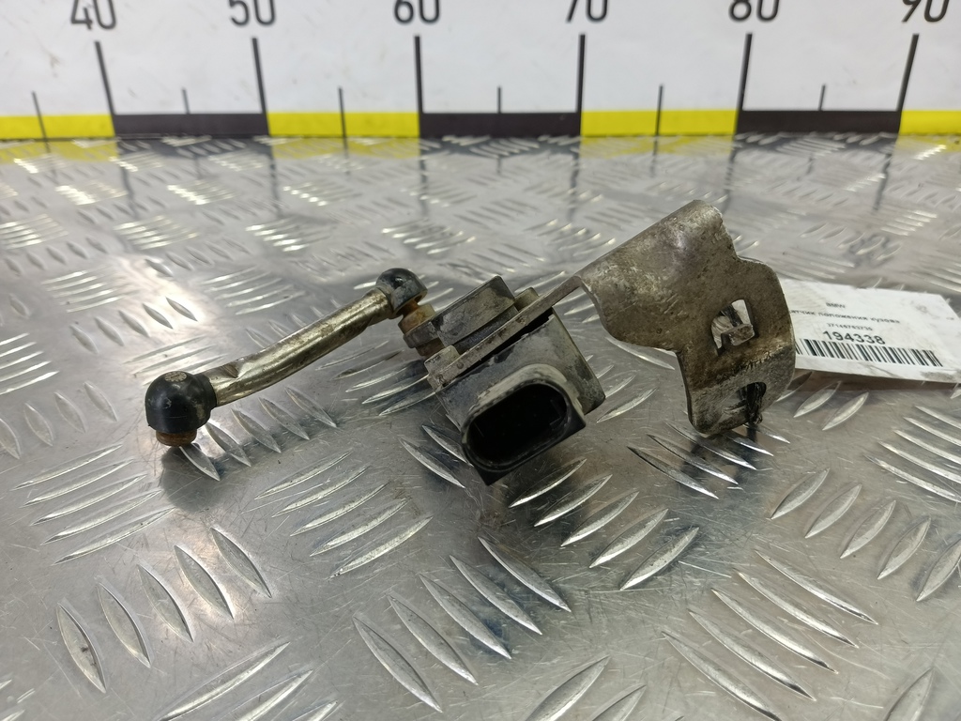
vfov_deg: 58.9
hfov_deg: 73.9
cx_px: 480
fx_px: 639
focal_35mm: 23
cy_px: 360
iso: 121
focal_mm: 4.11
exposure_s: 1/50
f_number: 1.6
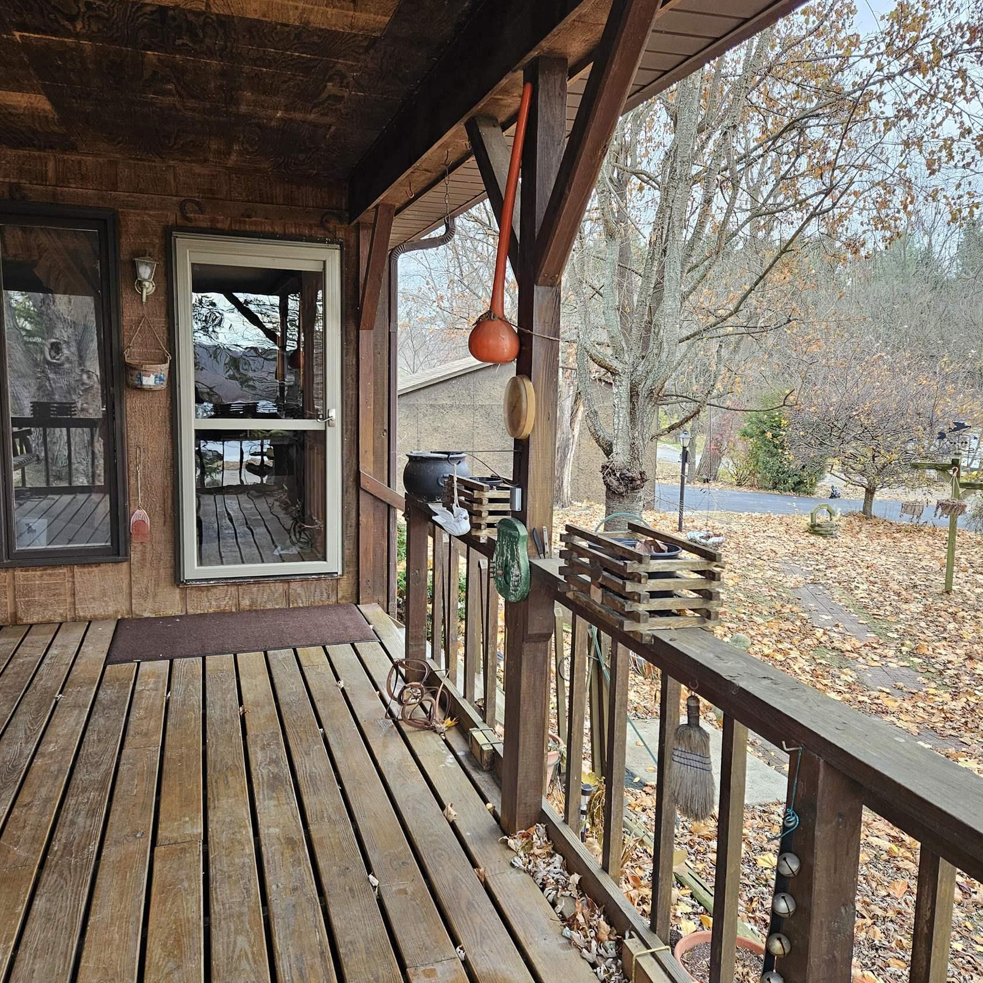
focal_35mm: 28
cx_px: 496
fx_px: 900
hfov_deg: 57.3
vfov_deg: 57.3
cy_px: 493
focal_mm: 5.4
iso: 125
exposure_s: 1/180
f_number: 1.8
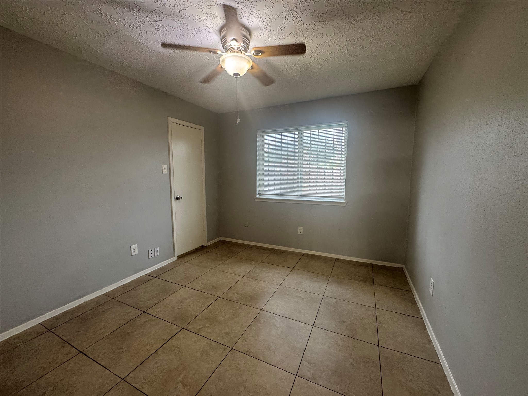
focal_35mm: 14
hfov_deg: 102.1
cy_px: 198
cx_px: 264
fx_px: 214
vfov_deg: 85.7
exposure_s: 1/60
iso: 250
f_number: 2.2
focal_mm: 2.22
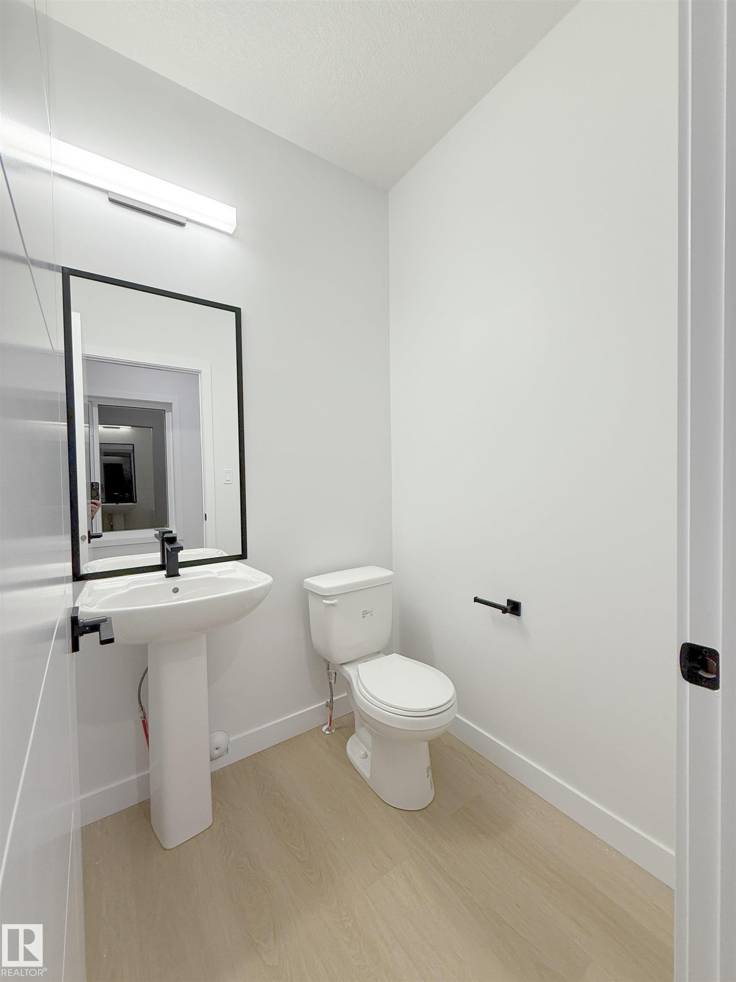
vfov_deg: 102.1
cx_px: 368
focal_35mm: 14
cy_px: 491
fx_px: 397
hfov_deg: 85.7
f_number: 2.2
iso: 125
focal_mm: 2.22
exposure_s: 1/120
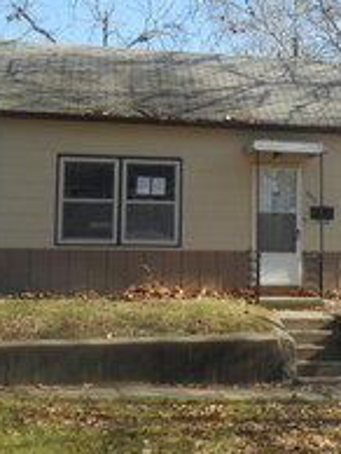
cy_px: 180
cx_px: 318
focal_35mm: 66
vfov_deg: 29.3
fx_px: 865
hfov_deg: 21.7
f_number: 4
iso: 100
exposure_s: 1/350
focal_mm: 6.6
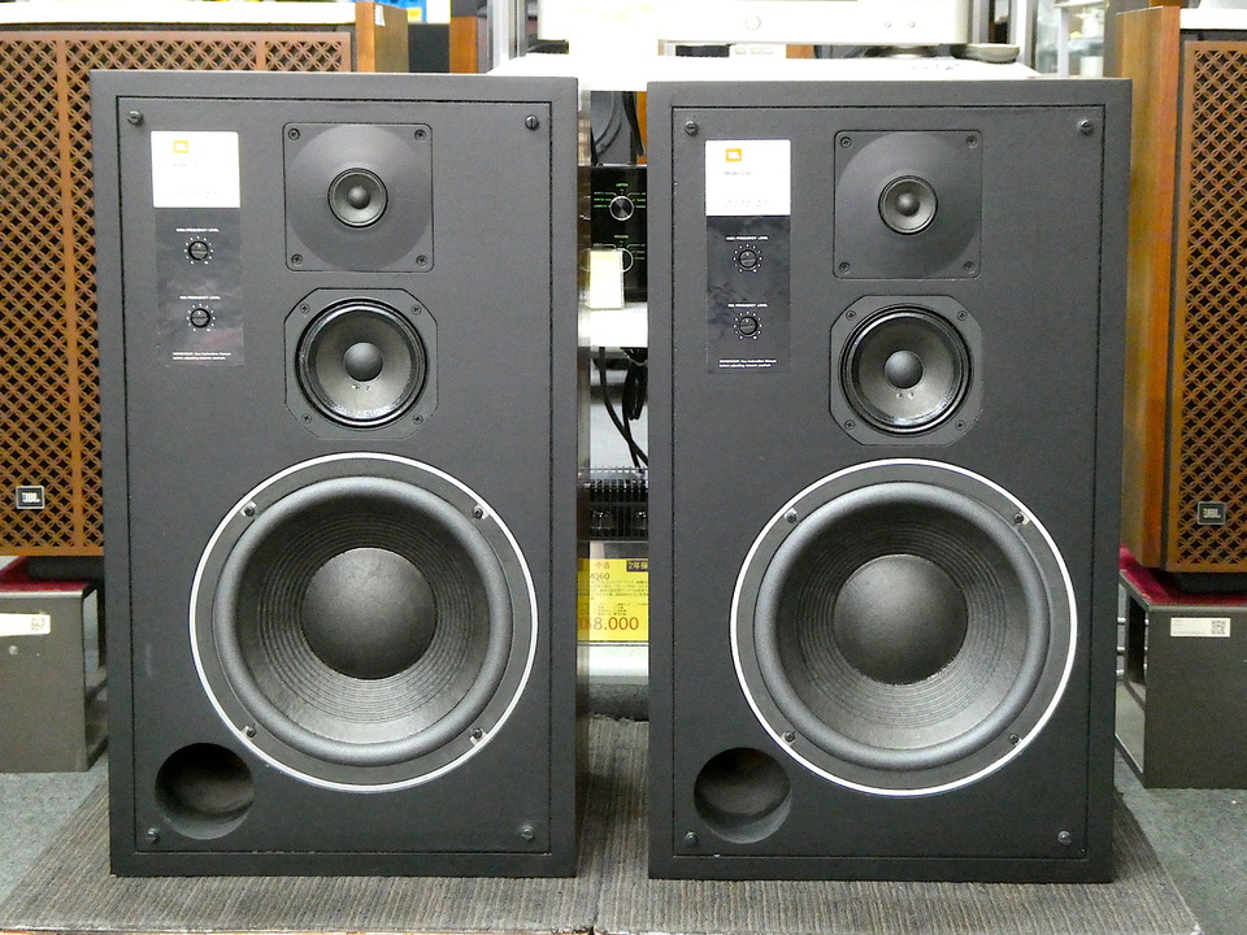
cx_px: 624
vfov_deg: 22.6
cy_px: 468
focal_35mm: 65
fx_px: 2342
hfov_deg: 29.8
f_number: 4.4
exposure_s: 1/20
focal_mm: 11.7
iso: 1600
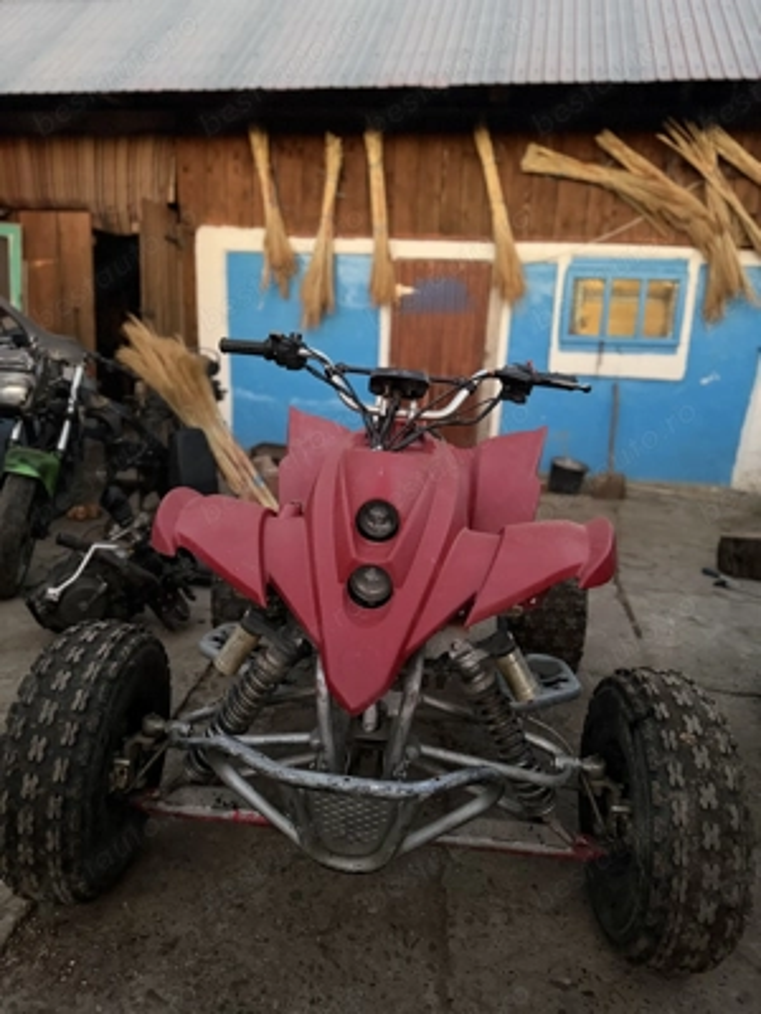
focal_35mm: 24
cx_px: 380
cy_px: 507
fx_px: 703
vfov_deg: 71.6
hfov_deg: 56.8
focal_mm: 6.76
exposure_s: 1/30
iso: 1000
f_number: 1.78
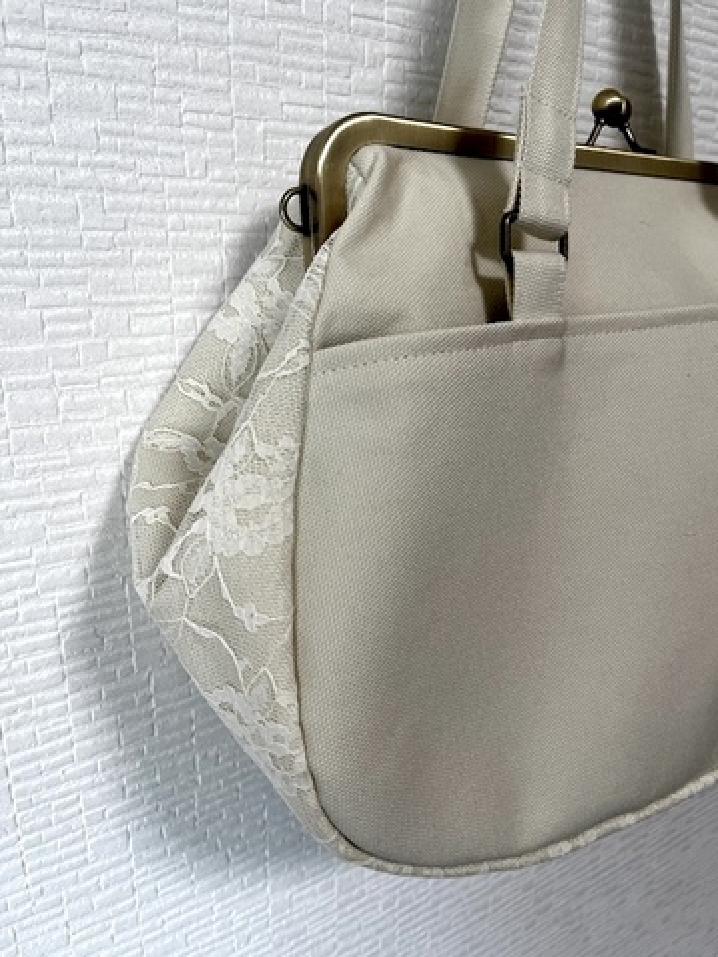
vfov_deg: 67.3
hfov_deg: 53.1
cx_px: 359
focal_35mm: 26
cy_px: 478
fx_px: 719
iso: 80
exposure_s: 1/120
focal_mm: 5.1
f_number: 1.6
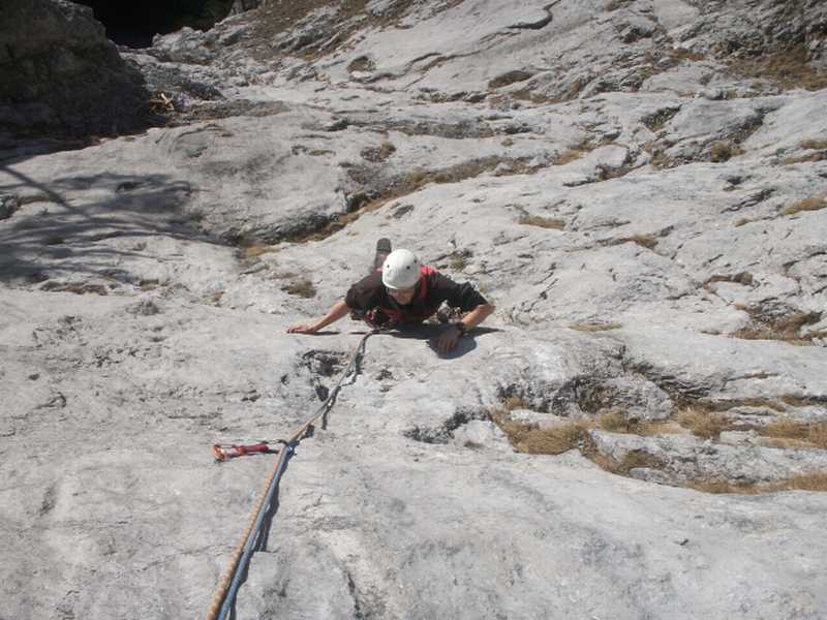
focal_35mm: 37
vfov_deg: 38.7
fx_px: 884
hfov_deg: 50.1
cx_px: 414
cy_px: 310
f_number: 7.1
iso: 50
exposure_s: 1/400
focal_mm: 7.7
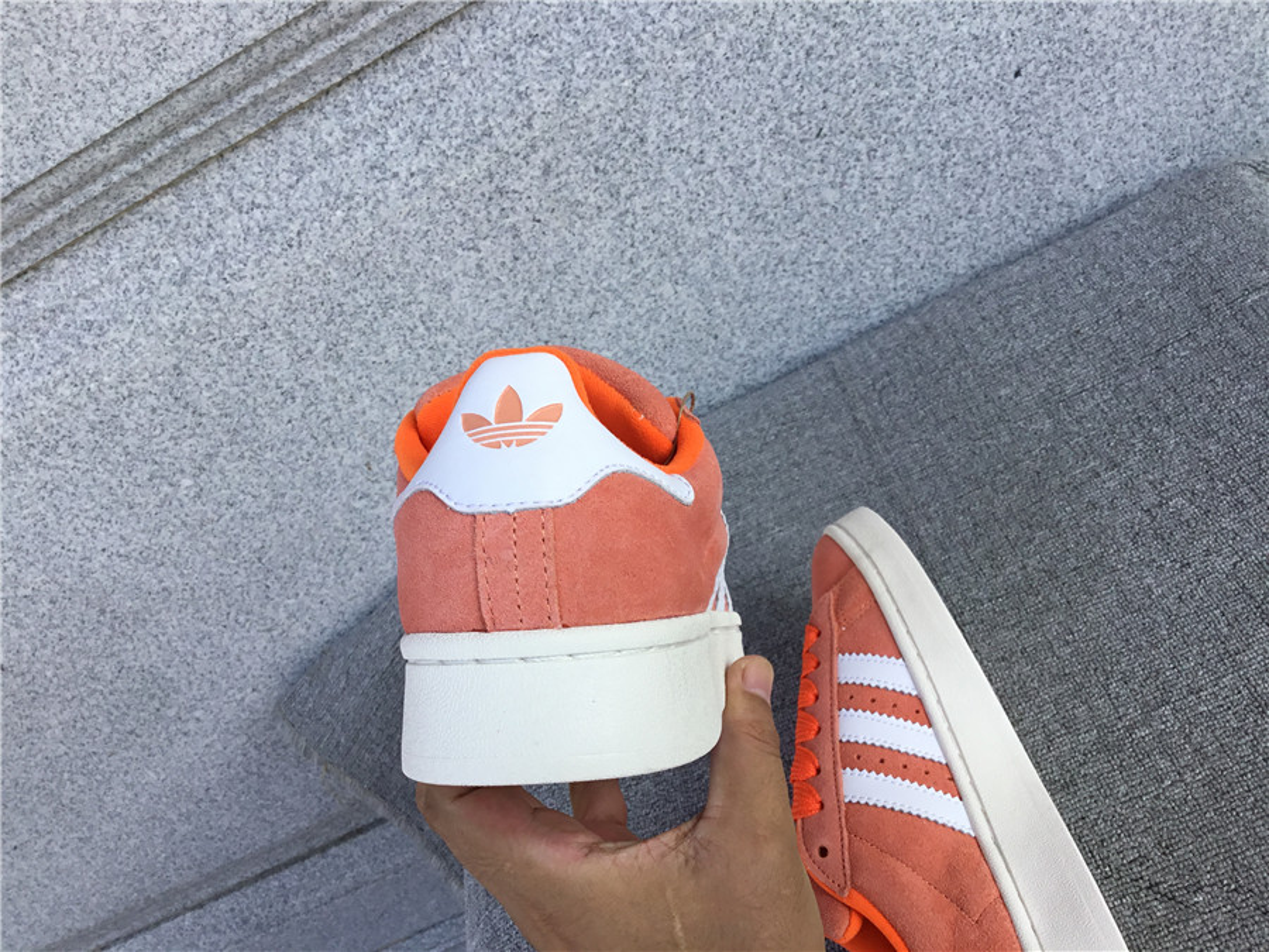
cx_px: 634
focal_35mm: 31
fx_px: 1136
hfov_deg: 58.4
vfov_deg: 45.4
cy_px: 476
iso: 25
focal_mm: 3.3
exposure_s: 1/473
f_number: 2.4
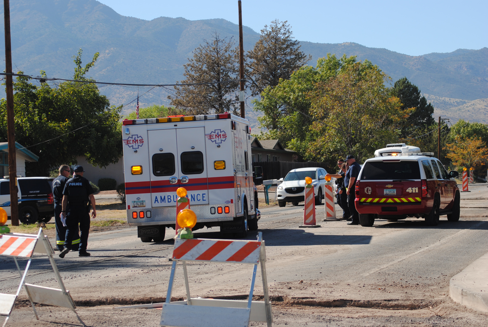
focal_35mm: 105
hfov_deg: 19.4
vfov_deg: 13.1
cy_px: 164
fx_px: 1425
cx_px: 244
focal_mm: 70
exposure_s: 1/500
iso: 125
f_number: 5.6
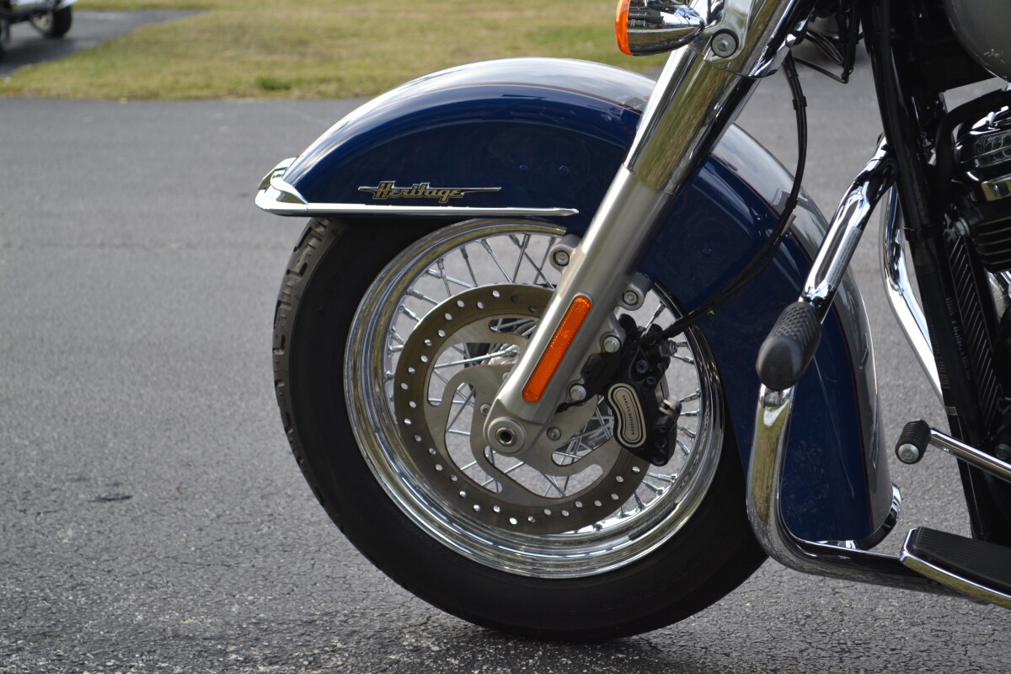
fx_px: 2317
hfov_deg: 24.6
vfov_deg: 16.6
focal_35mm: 82
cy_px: 337
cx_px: 506
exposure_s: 1/125
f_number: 5.6
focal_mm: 55
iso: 280
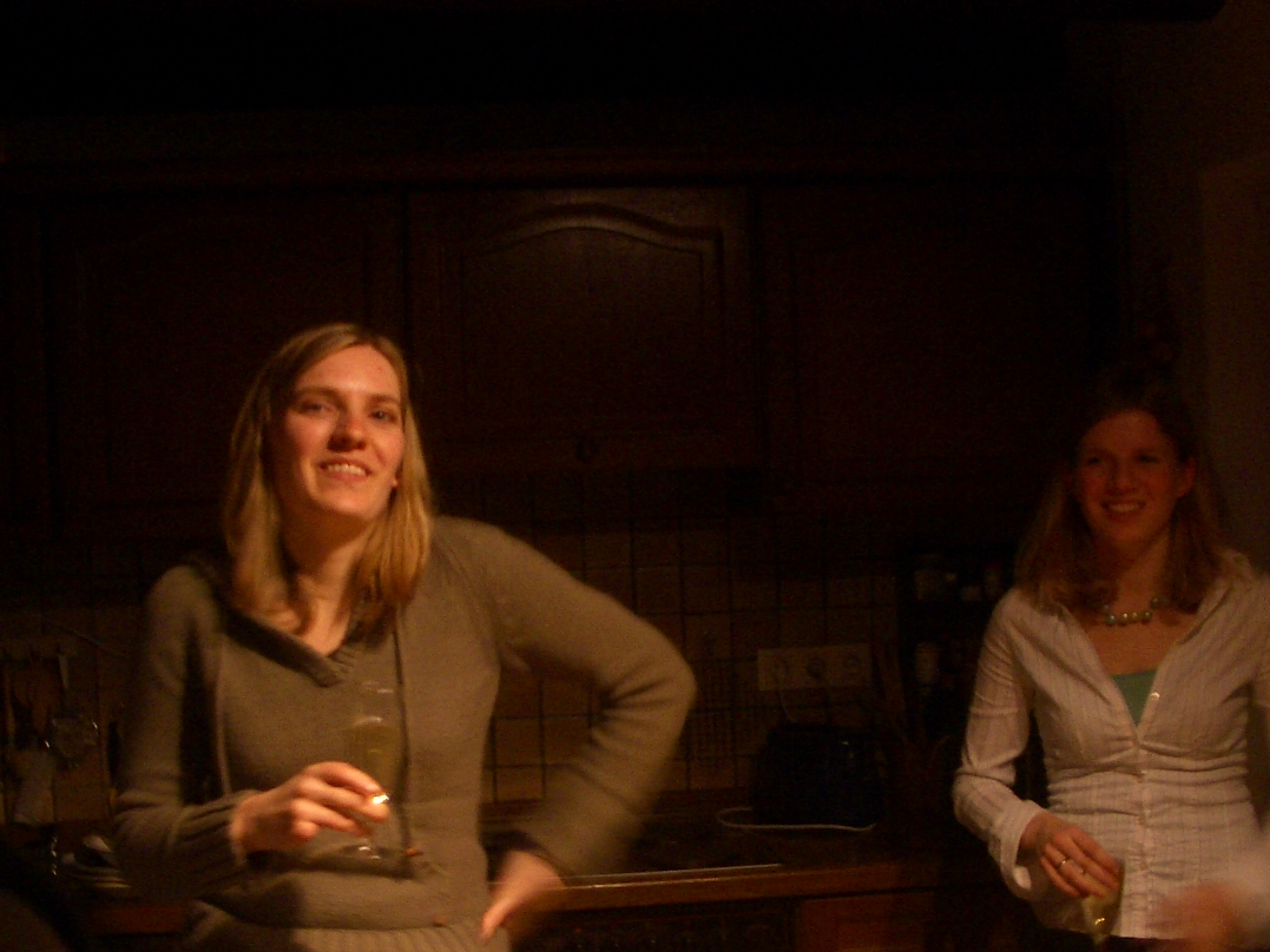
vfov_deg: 27.8
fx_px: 1908
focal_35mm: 52
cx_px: 527
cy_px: 667
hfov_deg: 36.7
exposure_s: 1/8
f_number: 2.6
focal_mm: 5.8
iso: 100
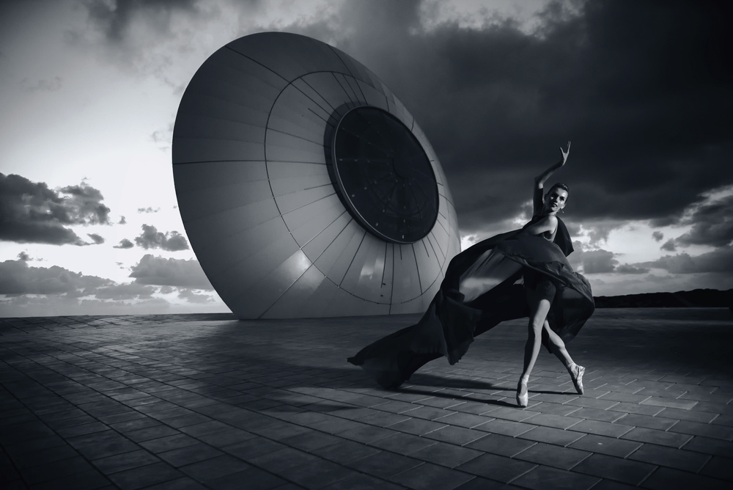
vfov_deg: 53.2
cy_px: 245
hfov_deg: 73.7
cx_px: 366
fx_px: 489
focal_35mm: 24
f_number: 2.8
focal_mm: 24
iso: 1250
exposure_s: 1/400
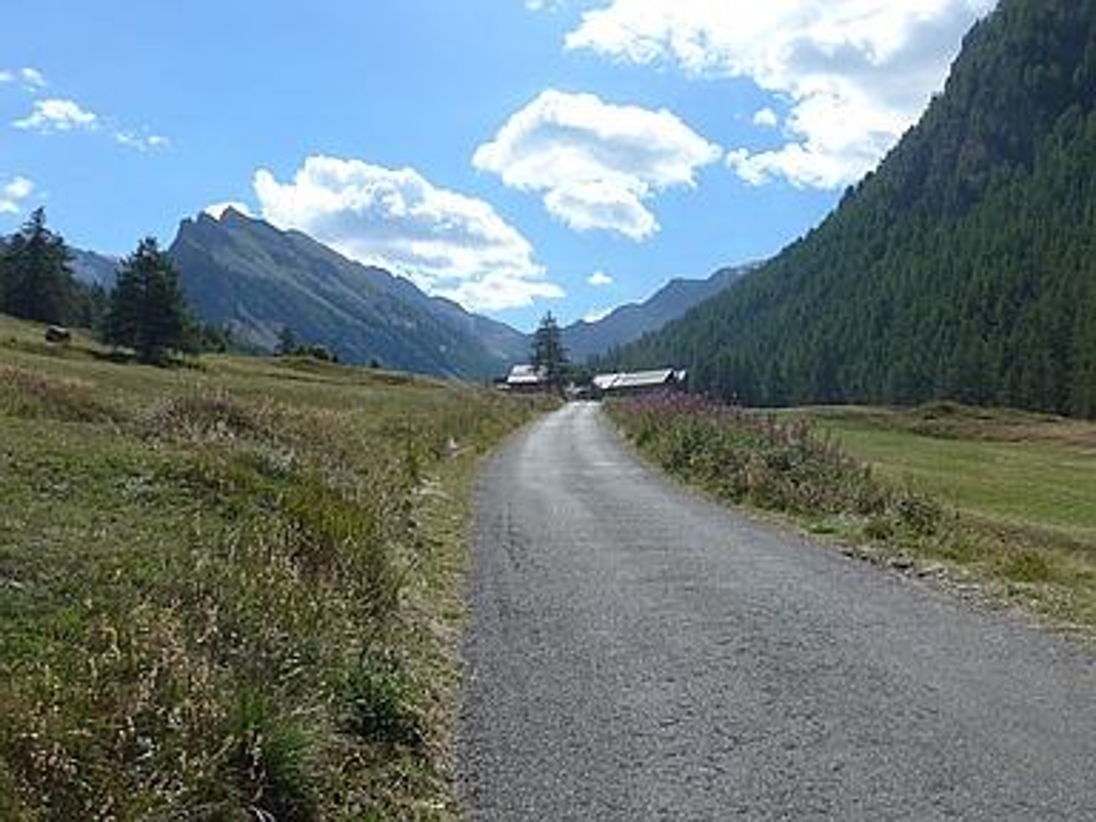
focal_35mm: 36
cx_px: 548
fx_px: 1140
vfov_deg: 39.7
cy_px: 411
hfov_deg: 51.4
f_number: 3.2
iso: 80
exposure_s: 1/2000
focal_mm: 7.5
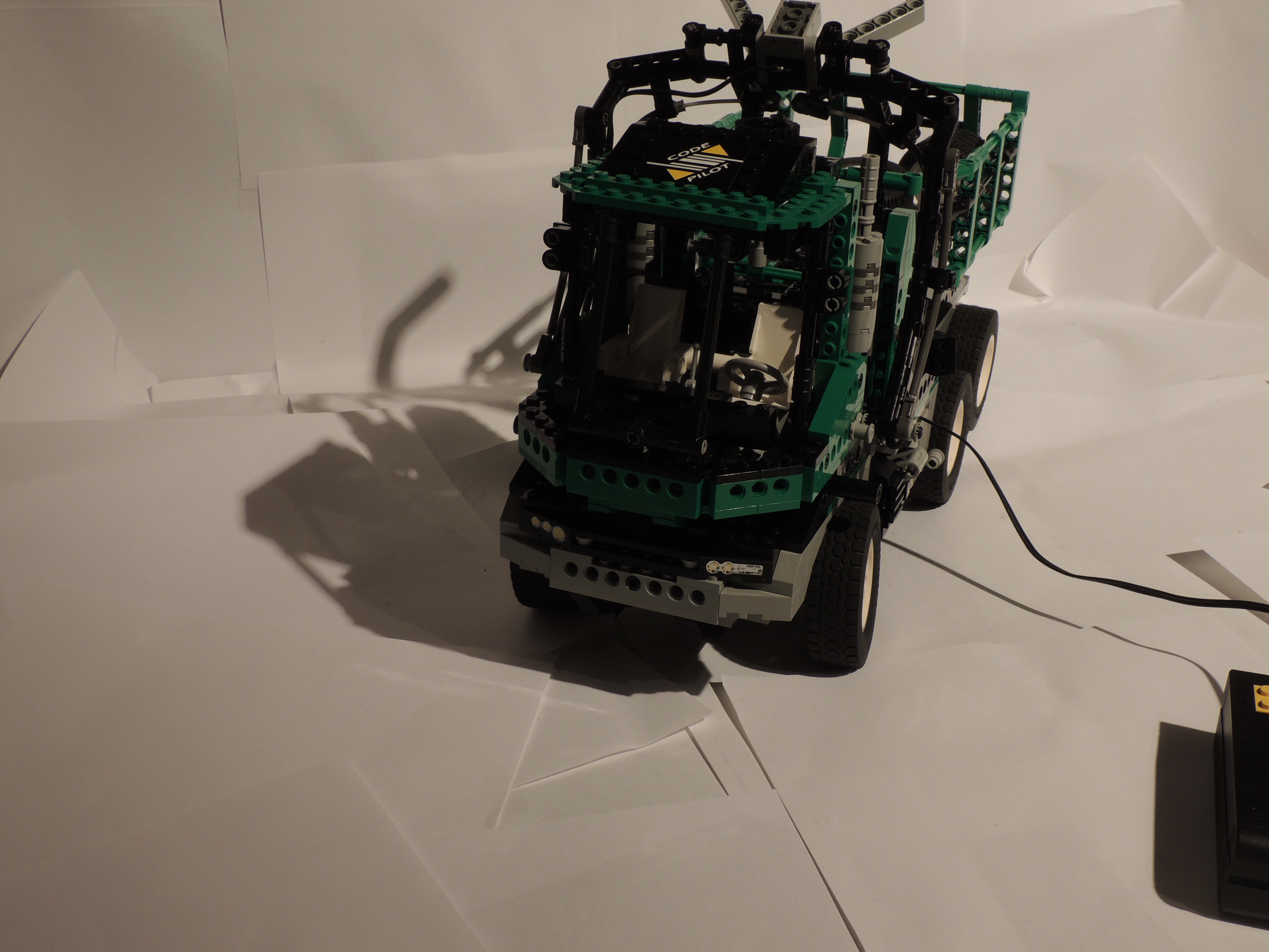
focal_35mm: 43
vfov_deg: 33.6
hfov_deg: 43.9
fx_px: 1576
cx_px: 634
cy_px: 476
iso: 100
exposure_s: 1/2.5
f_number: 6.8
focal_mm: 7.6
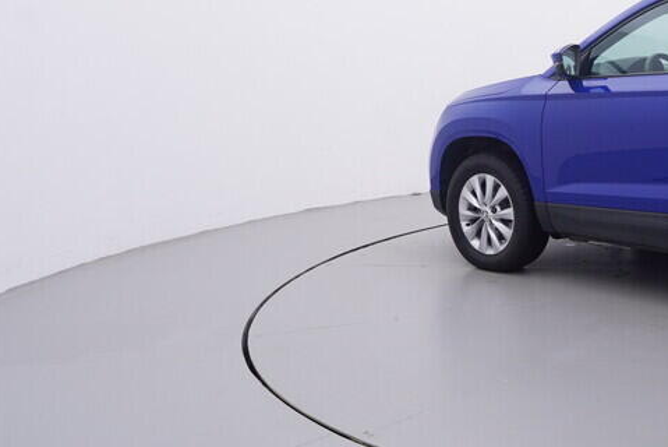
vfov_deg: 27.9
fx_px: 892
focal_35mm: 48
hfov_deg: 35.8
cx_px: 708
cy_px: 154
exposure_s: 1/80
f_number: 5
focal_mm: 15
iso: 200
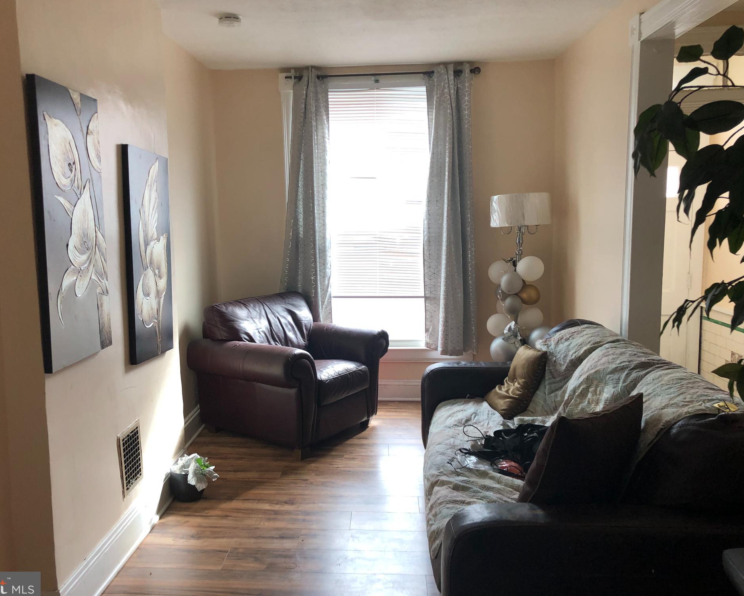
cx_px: 349
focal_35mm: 30
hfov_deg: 58.7
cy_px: 298
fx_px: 661
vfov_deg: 48.5
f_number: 1.8
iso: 64
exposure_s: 1/120
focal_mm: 4
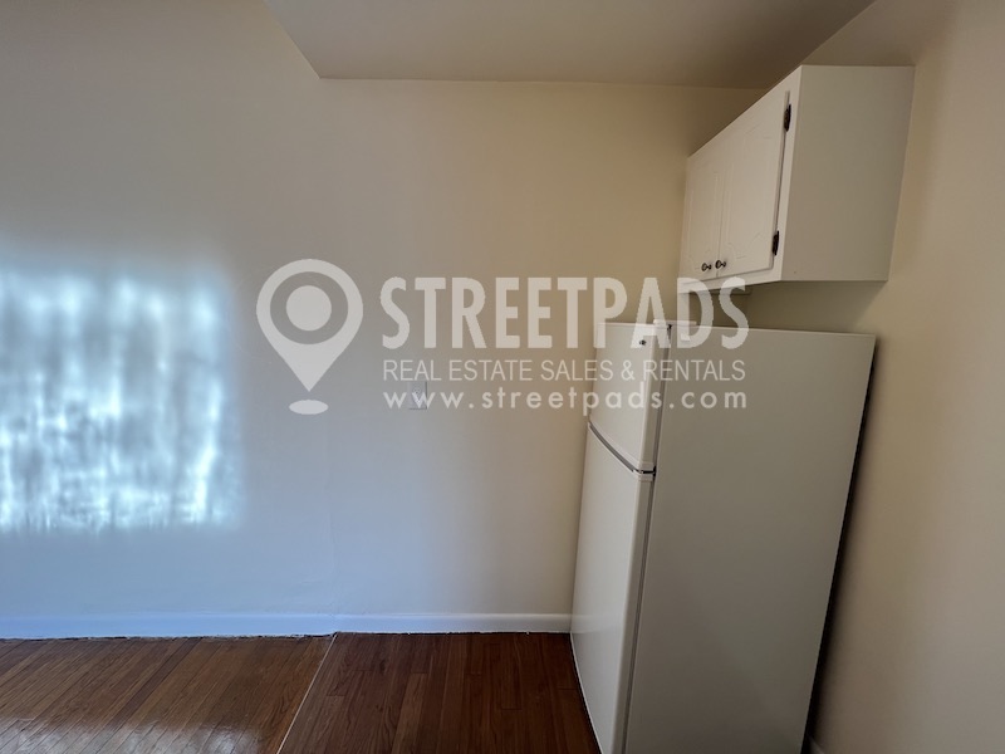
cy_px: 377
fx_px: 377
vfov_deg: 89.9
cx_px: 502
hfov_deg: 106.2
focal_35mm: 13
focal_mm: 1.57
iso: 40
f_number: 1.8
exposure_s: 1/120
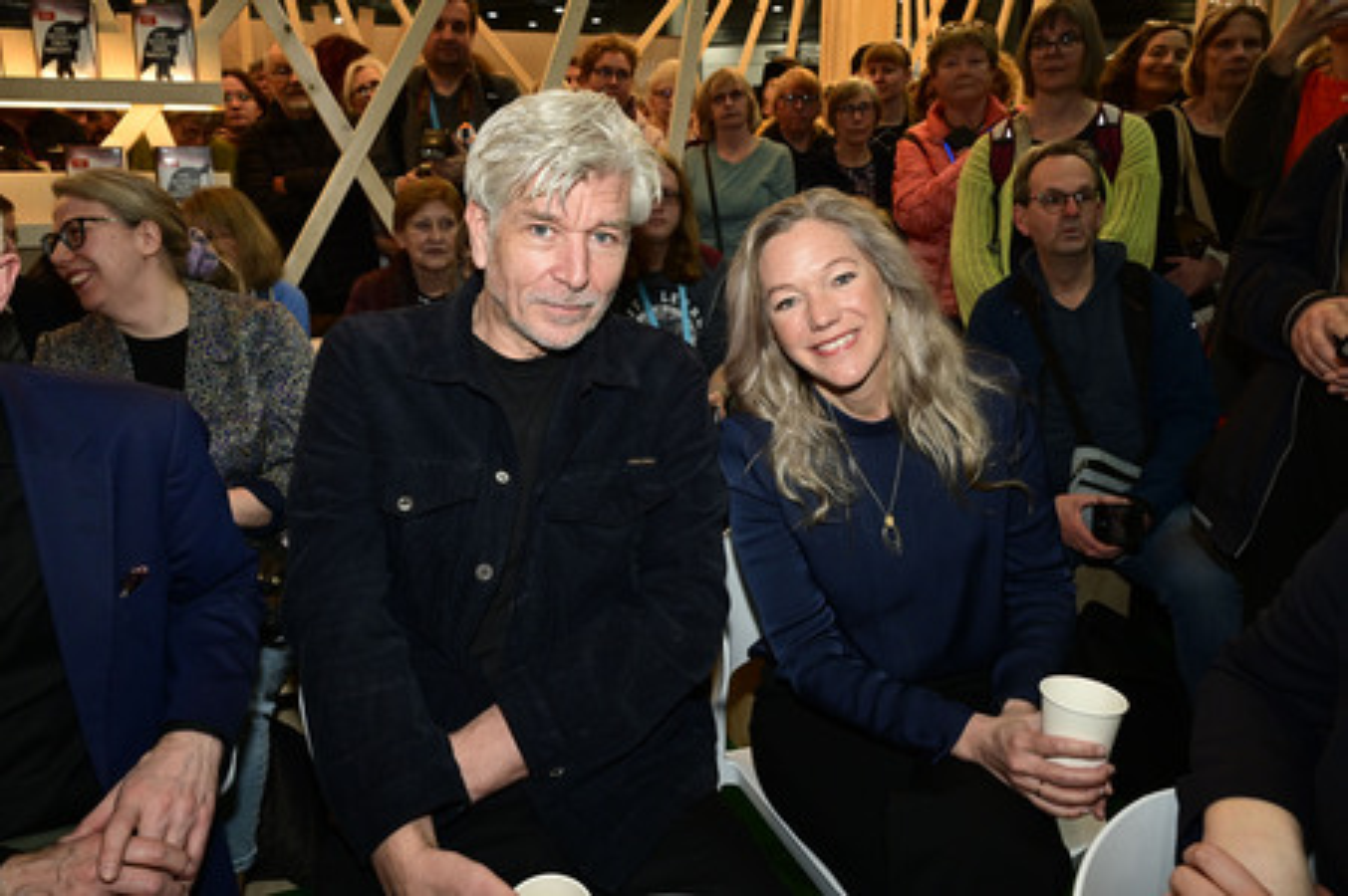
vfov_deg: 49.5
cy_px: 448
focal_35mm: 26
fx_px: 973
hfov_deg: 69.4
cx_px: 674
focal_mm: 26
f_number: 8
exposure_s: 1/160
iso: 2000
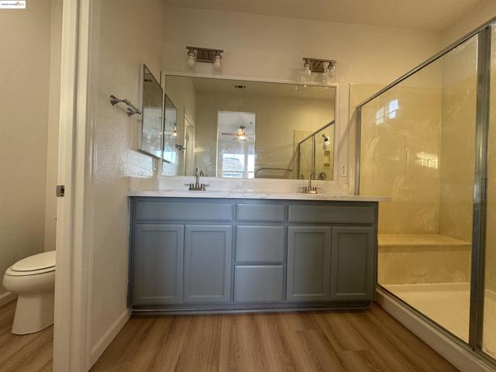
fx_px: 201
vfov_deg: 85.7
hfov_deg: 102.1
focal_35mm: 14
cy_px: 186
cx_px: 248
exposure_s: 1/60
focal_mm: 2.22
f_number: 2.2
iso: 200
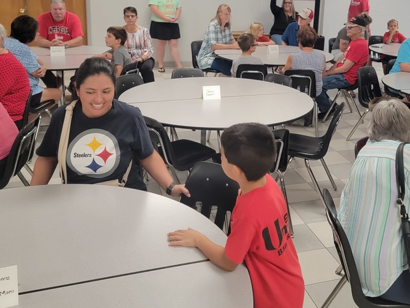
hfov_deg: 47.4
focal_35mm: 39
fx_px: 462
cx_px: 254
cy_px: 81
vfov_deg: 36.1
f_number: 1.8
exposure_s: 1/120
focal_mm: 6.7
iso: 320
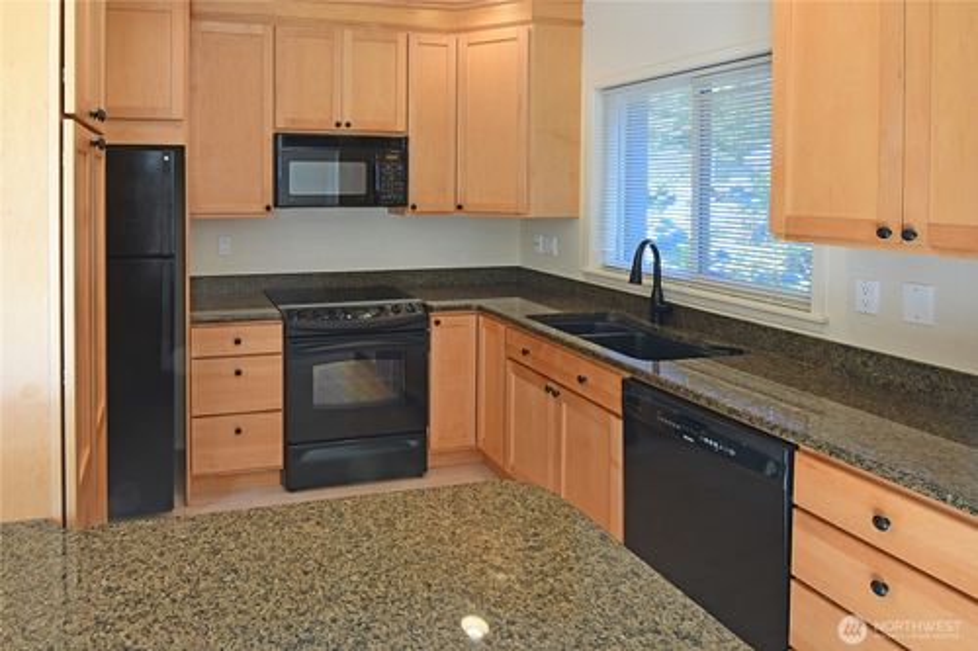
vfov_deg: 59.5
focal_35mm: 21
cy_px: 326
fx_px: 570
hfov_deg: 81.2
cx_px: 489
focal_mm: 14
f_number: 13
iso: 125
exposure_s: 1/2.5
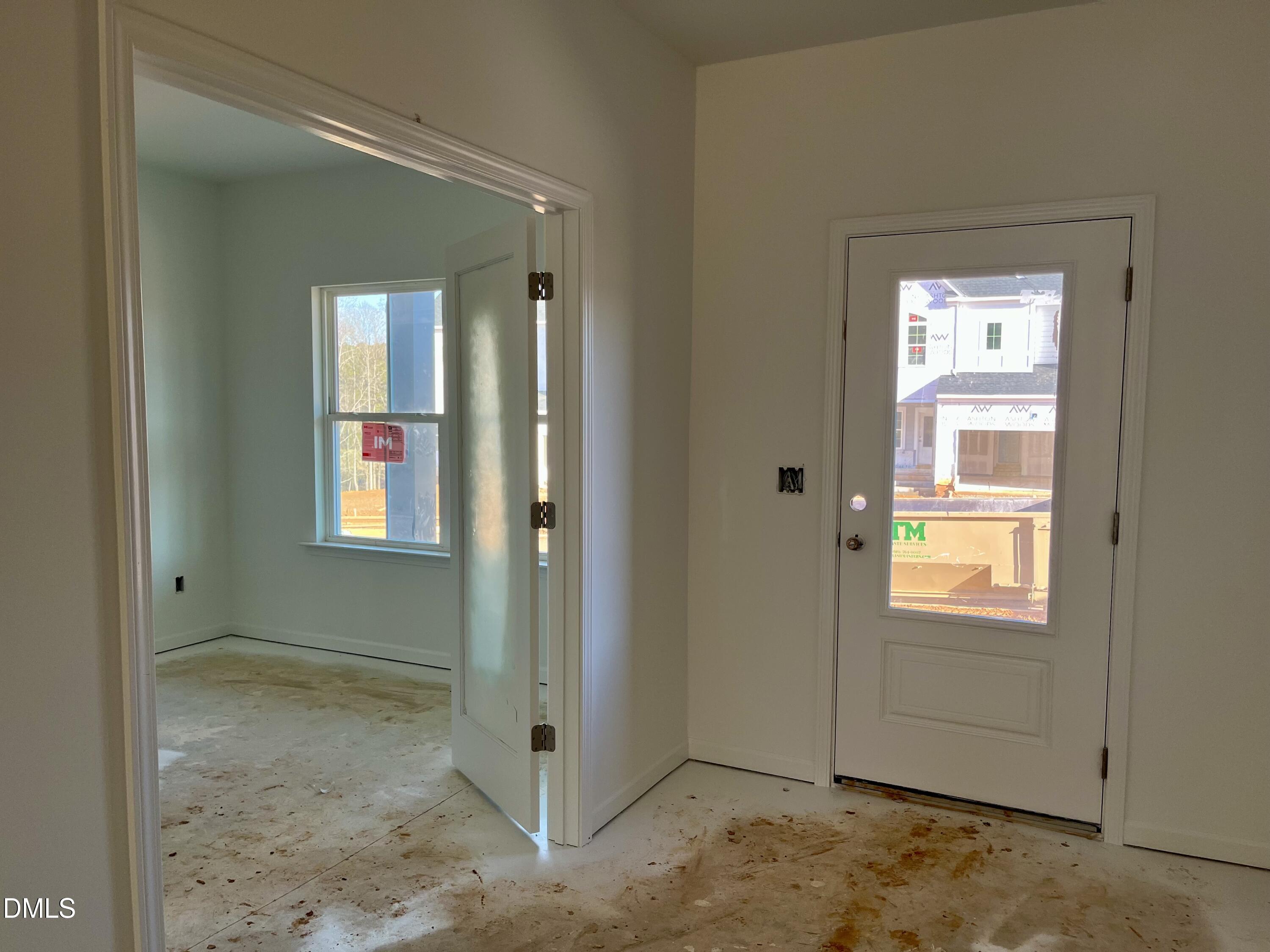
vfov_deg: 53.1
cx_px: 635
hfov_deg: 67.3
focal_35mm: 26
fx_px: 954
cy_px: 476
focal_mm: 5.1
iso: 64
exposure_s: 1/167
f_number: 1.6
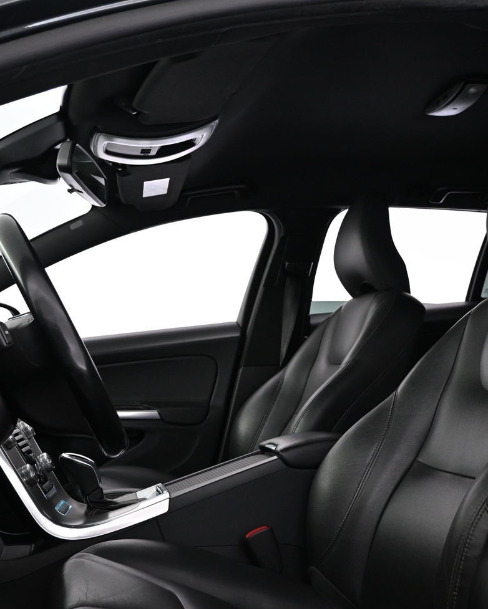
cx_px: 177
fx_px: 758
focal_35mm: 42
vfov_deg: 43.8
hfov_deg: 35.4
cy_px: 333
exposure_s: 1/30
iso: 1250
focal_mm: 18
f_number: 4
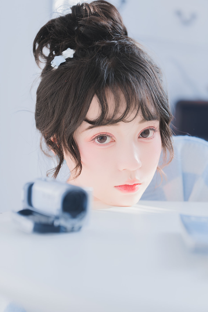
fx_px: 806
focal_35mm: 93
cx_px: 104
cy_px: 156
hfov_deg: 14.7
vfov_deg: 21.9
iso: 100
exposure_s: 1/125
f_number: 2
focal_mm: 62
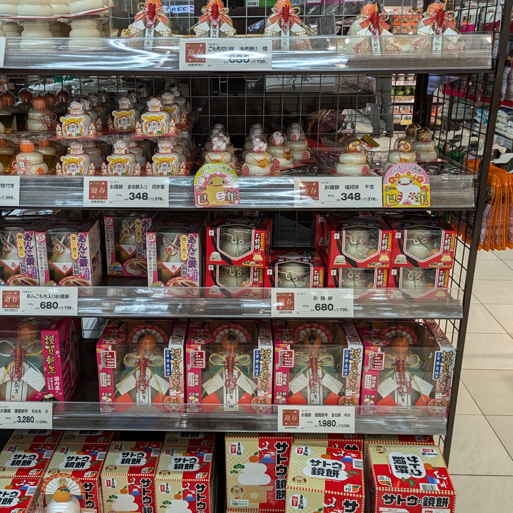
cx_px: 216
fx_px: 620
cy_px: 263
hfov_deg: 44.8
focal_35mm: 37
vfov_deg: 44.9
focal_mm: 5.43
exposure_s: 1/60
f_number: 1.89
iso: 49
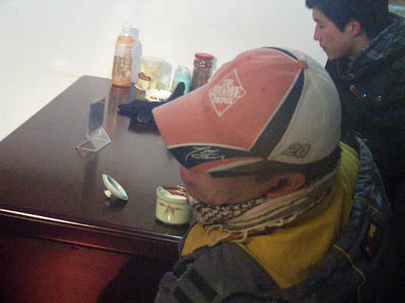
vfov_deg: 17.0
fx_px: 1017
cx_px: 202
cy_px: 152
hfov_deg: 22.5
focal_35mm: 87
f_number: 3.5
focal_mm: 14.6
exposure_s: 1/10.1
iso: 800
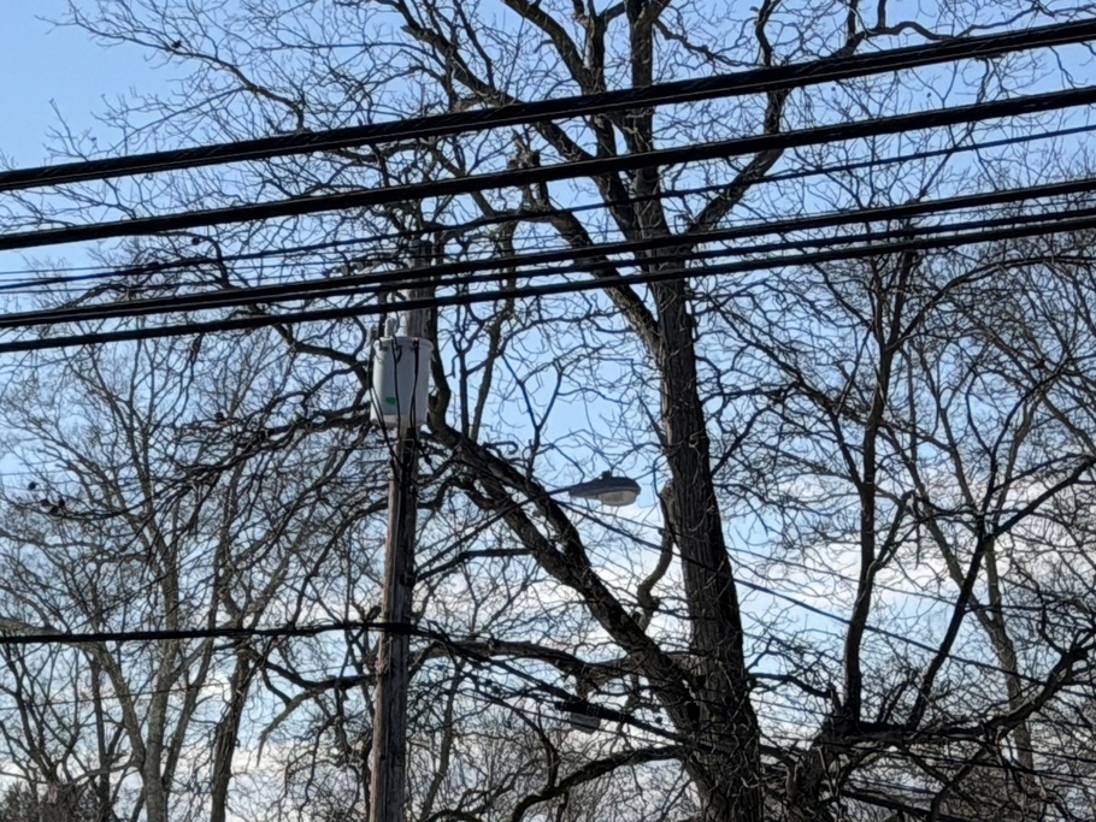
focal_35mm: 162
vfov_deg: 9.1
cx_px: -390
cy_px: 997
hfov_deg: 11.8
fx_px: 5131
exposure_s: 1/7143
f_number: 1.78
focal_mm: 6.76
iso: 64
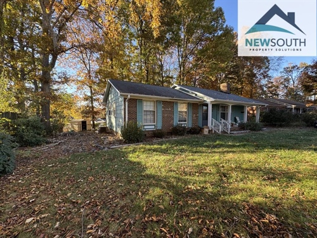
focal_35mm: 14
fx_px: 128
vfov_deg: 85.7
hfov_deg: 102.1
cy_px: 119
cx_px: 158
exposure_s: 1/113
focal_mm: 2.22
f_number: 2.2
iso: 40
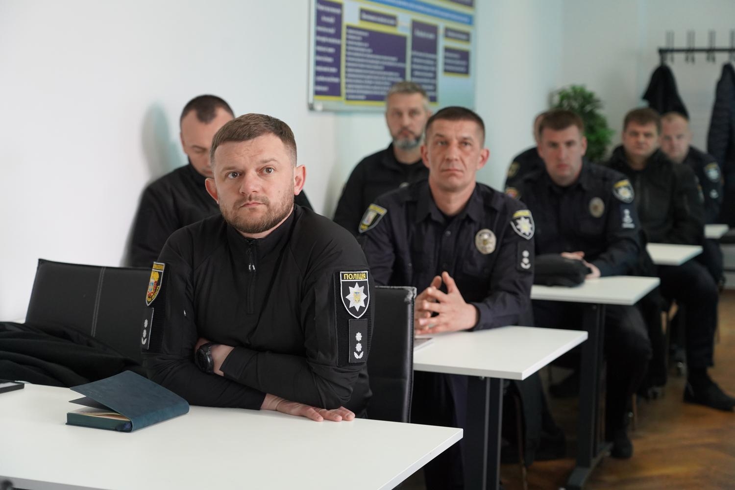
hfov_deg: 31.4
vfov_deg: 21.2
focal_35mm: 64
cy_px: 245
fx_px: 1307
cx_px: 368
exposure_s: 1/160
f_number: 4
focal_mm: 64
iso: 3200
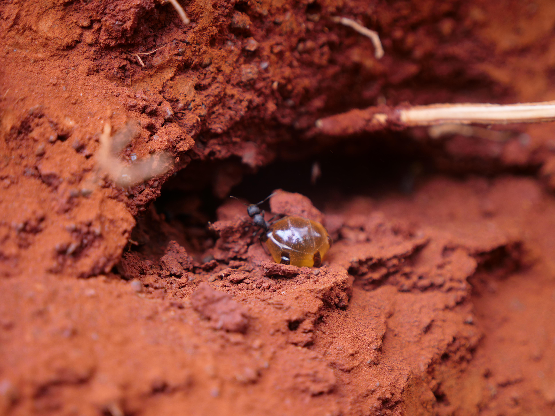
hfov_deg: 27.8
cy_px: 208
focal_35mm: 70
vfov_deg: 21.0
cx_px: 278
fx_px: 1122
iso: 200
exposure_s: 1/160
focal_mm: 35
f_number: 3.2
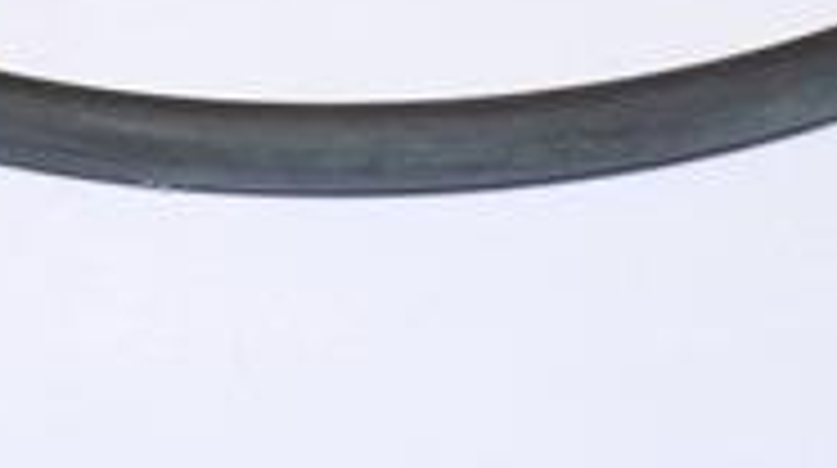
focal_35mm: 212
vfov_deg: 5.6
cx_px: 331
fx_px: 4698
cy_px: -295
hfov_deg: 10.2
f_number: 4.3
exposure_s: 1/30
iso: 360
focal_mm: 13.9
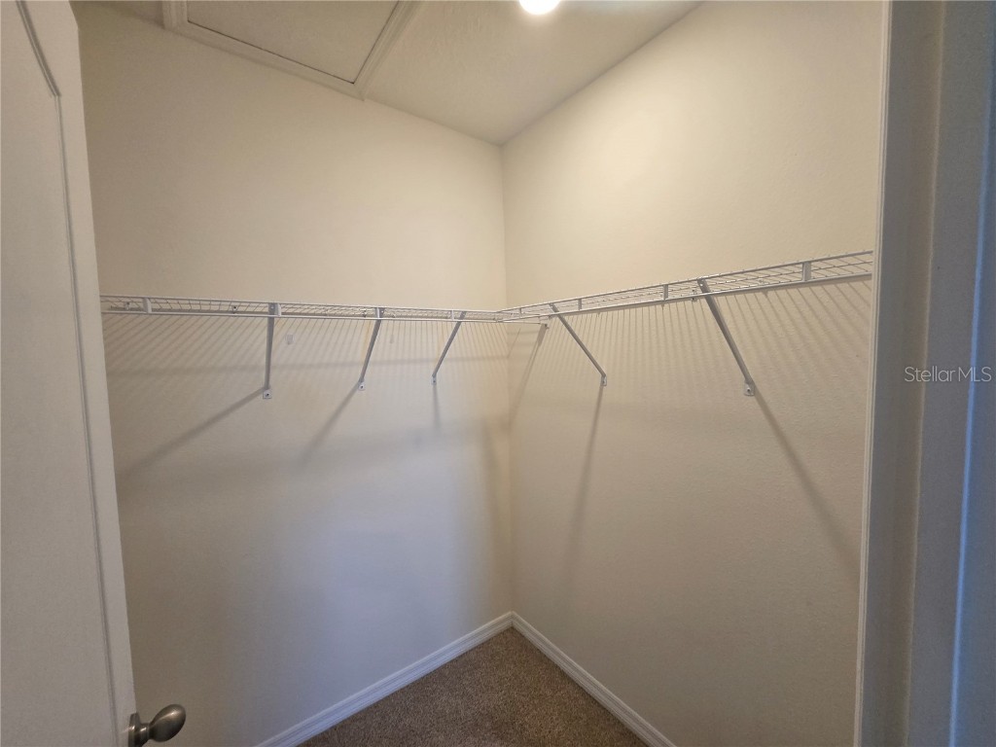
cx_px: 498
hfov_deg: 106.2
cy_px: 374
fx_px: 374
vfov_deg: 89.9
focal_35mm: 13
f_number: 2.2
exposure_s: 1/60
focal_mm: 1.7
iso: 100
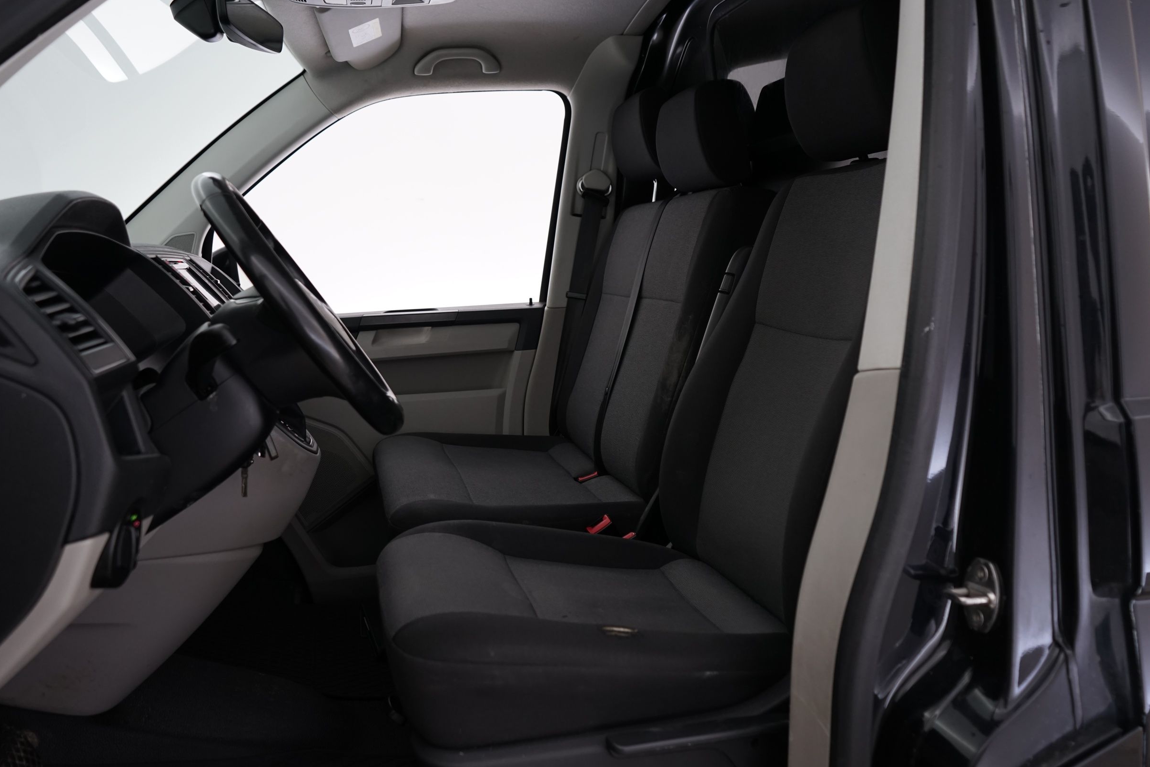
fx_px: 926
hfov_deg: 63.6
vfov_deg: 45.0
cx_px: 562
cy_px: 388
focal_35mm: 29
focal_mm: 28
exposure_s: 1/6
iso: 500
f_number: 4.5
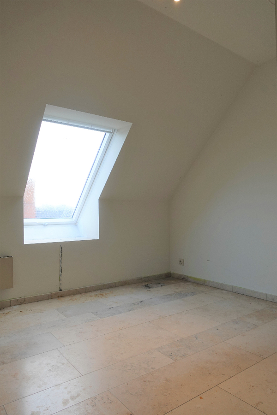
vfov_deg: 73.7
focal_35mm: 24
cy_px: 208
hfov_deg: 53.1
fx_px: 277
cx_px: 138
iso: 125
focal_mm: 8.8
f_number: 3.2
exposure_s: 1/80
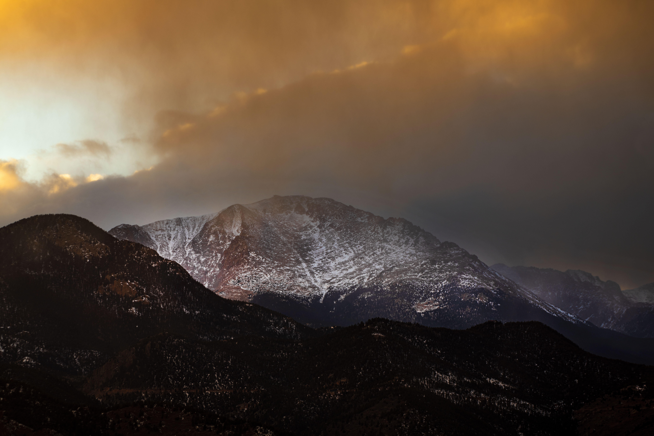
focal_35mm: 200
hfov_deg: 10.3
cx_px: 327
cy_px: 218
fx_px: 3633
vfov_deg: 6.9
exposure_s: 1/15
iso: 31
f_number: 5.6
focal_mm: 200
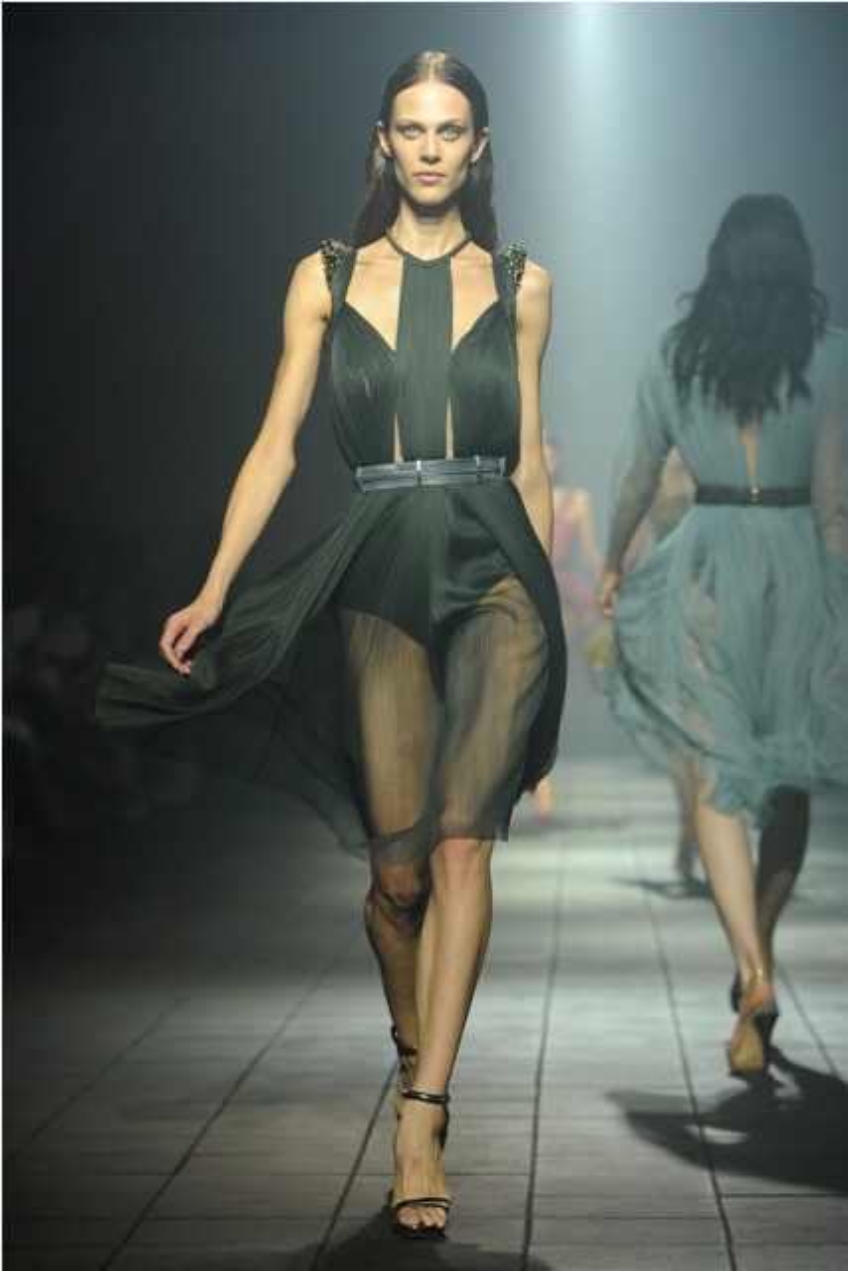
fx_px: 4590
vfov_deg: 15.8
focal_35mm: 130
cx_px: 424
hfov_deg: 10.6
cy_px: 636
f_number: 4.5
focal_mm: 130
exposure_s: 1/800
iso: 1250
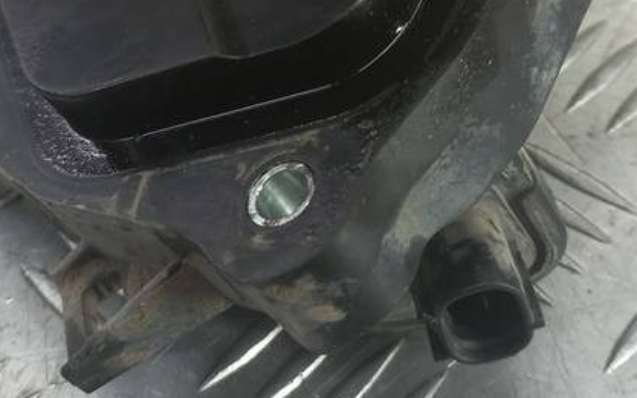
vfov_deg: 19.5
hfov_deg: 31.5
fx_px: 1129
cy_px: 5
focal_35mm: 65
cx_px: 287
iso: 80
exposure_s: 1/50
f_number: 1.8
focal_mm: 4.6
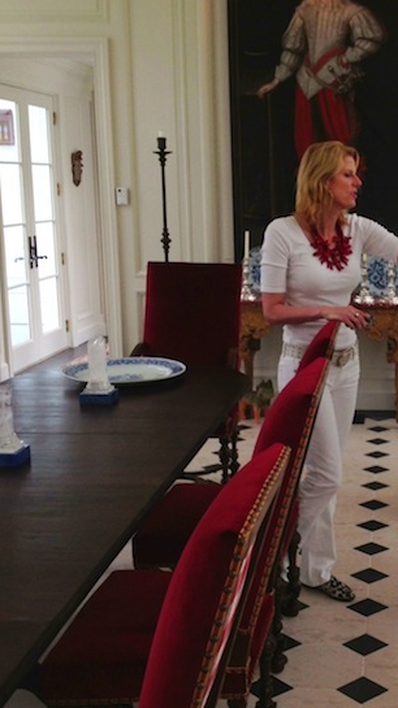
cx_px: 373
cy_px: 375
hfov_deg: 20.9
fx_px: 1052
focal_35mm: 56
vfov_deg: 37.2
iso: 50
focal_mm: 4.28
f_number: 2.4
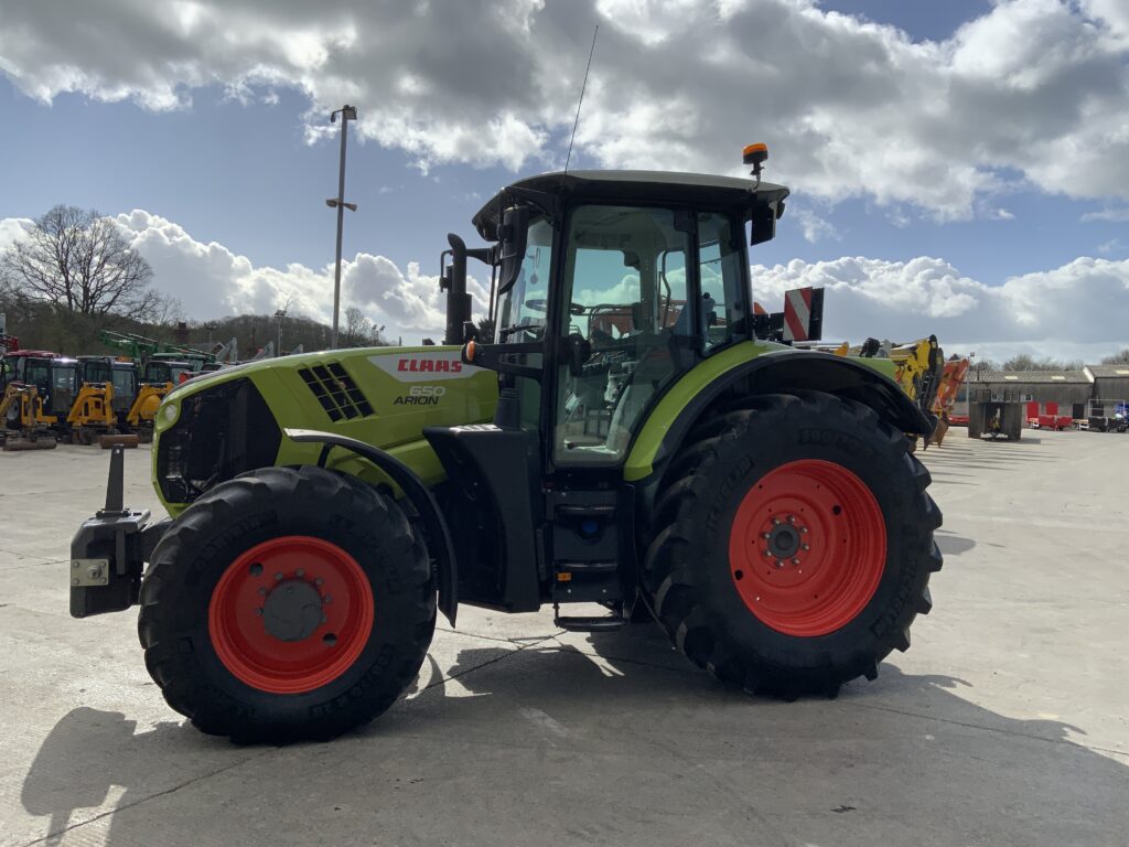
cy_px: 424
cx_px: 564
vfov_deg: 48.2
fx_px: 946
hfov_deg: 61.7
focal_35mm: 29
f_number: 1.8
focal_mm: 3
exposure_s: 1/3322
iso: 20
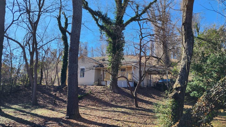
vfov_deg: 44.3
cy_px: 70
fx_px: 156
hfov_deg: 71.9
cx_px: 114
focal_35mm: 26
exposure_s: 1/457
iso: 12
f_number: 1.8
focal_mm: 6.4
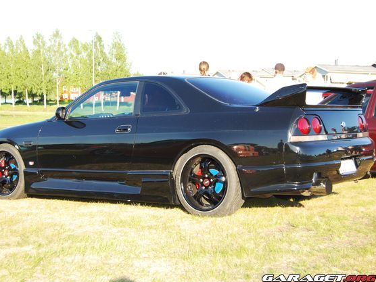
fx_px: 684
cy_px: 141
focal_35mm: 63
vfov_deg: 23.3
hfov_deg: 30.7
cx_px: 162
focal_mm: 38
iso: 400
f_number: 5
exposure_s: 1/400
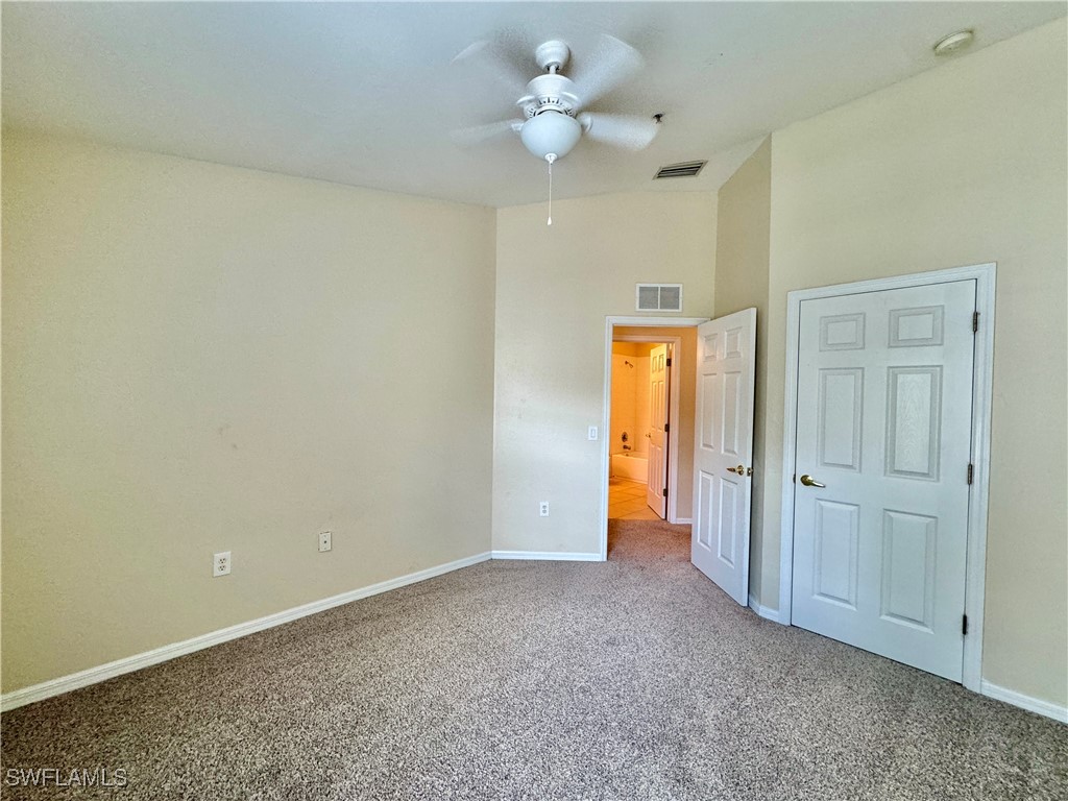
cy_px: 400
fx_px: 432
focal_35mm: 14
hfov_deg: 102.1
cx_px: 534
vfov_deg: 85.7
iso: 200
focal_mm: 2.22
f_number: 2.2
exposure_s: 1/60
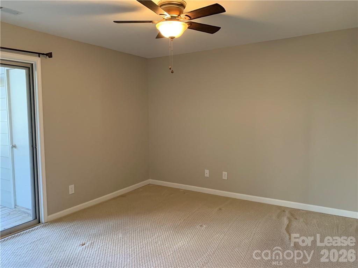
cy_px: 134
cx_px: 179
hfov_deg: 67.3
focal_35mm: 26
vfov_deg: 53.1
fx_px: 269
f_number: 1.8
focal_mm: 4.25
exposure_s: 1/60
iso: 320
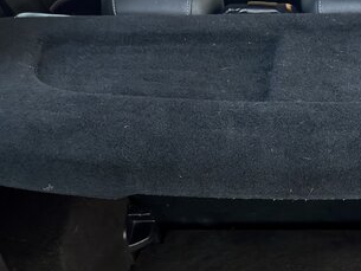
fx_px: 657
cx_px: 341
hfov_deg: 29.2
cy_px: 258
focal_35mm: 63
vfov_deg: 22.6
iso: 1250
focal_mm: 6.76
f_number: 1.78
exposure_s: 1/15
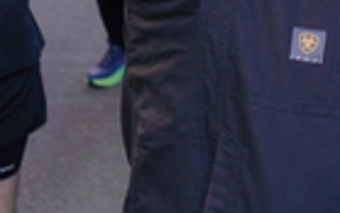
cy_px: -187
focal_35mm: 154
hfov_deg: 13.1
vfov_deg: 8.2
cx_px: 448
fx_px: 1428
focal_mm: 28
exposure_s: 1/400
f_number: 2.8
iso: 100
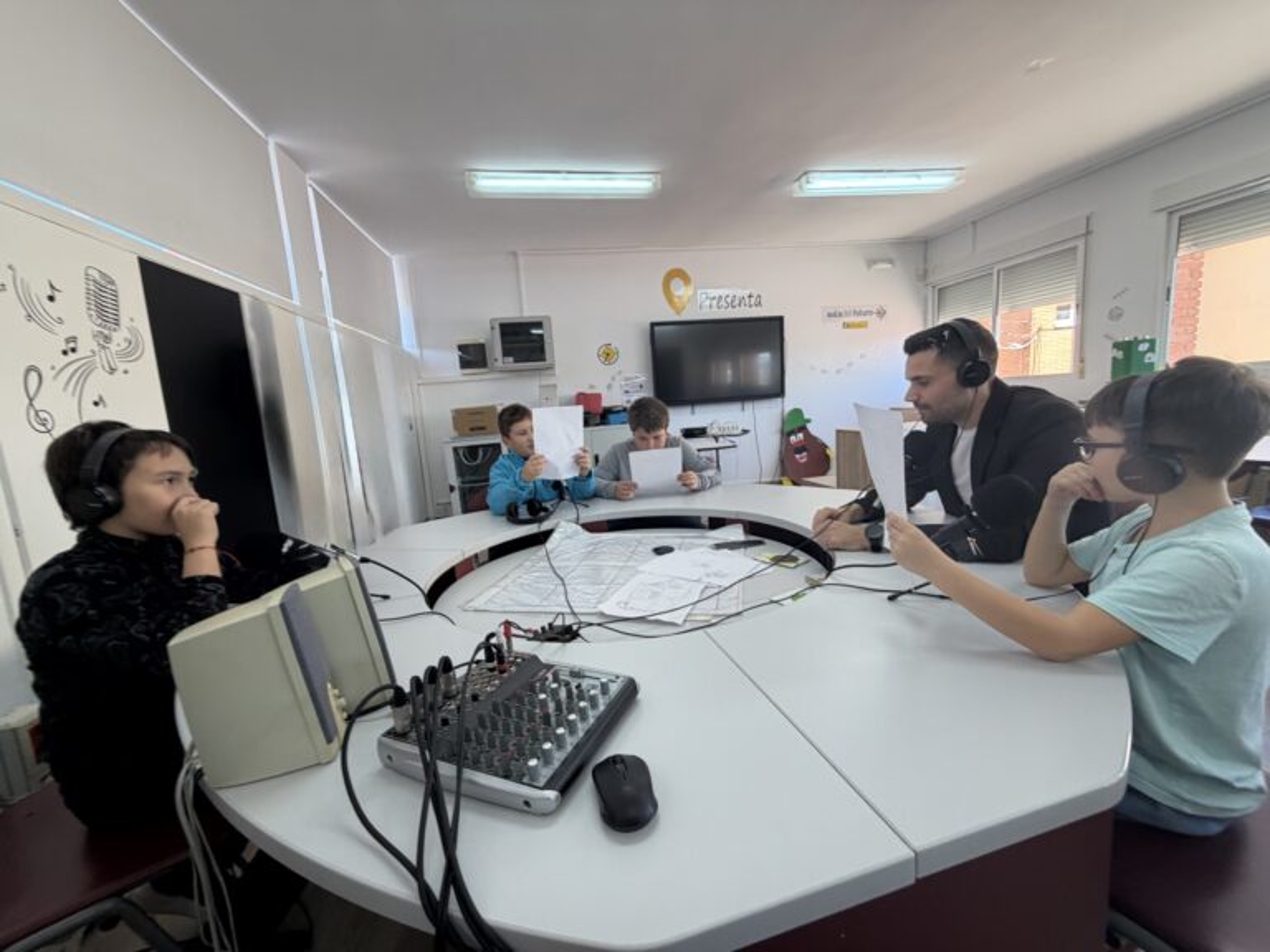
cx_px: 635
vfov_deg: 85.7
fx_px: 514
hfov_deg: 102.1
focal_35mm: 14
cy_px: 476
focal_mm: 2.22
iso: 80
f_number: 2.2
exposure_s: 1/100
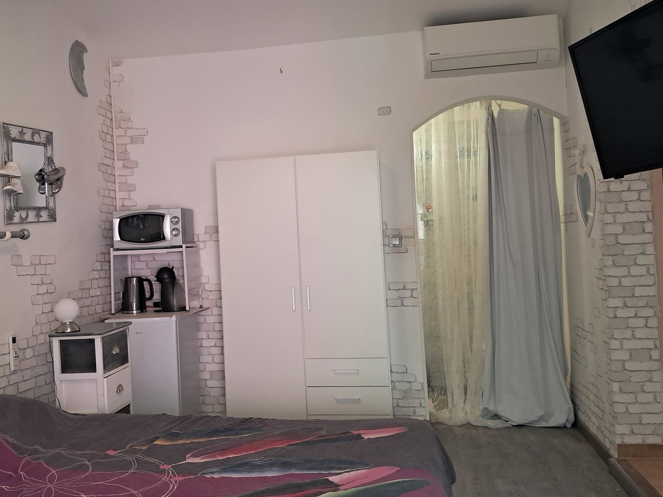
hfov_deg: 50.0
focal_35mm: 37
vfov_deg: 38.6
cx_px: 288
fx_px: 709
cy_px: 220
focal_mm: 4
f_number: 1.8
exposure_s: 1/60
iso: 320
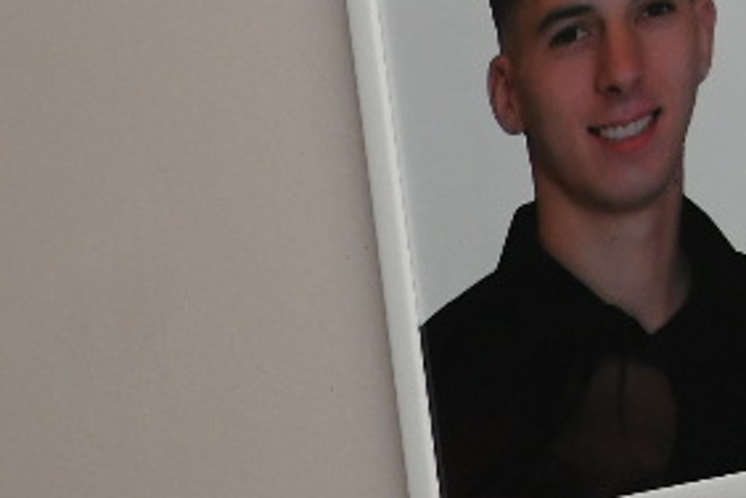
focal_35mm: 178
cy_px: 1102
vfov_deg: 7.3
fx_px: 3688
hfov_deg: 11.1
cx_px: -347
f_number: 4
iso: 1250
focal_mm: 31
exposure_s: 1/250
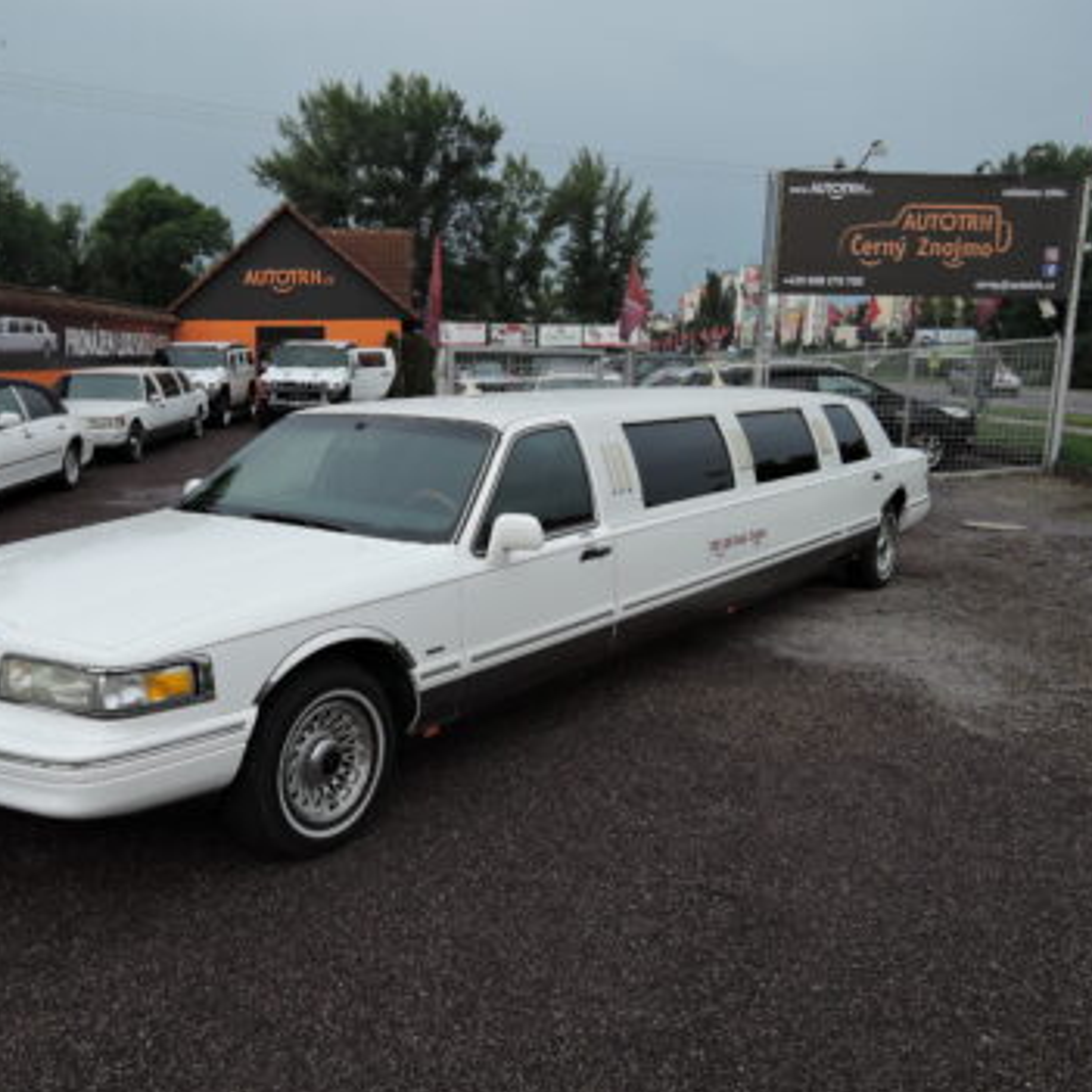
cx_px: 380
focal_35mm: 29
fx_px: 1035
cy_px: 551
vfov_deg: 55.6
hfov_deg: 54.7
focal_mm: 5.1
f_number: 2.8
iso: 80
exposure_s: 1/400
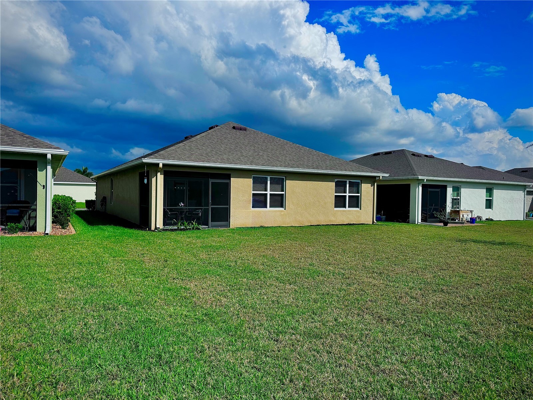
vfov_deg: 56.8
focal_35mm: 24
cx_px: 266
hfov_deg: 71.6
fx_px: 370
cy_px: 200
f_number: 1.78
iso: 80
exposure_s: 1/10417
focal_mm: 6.76
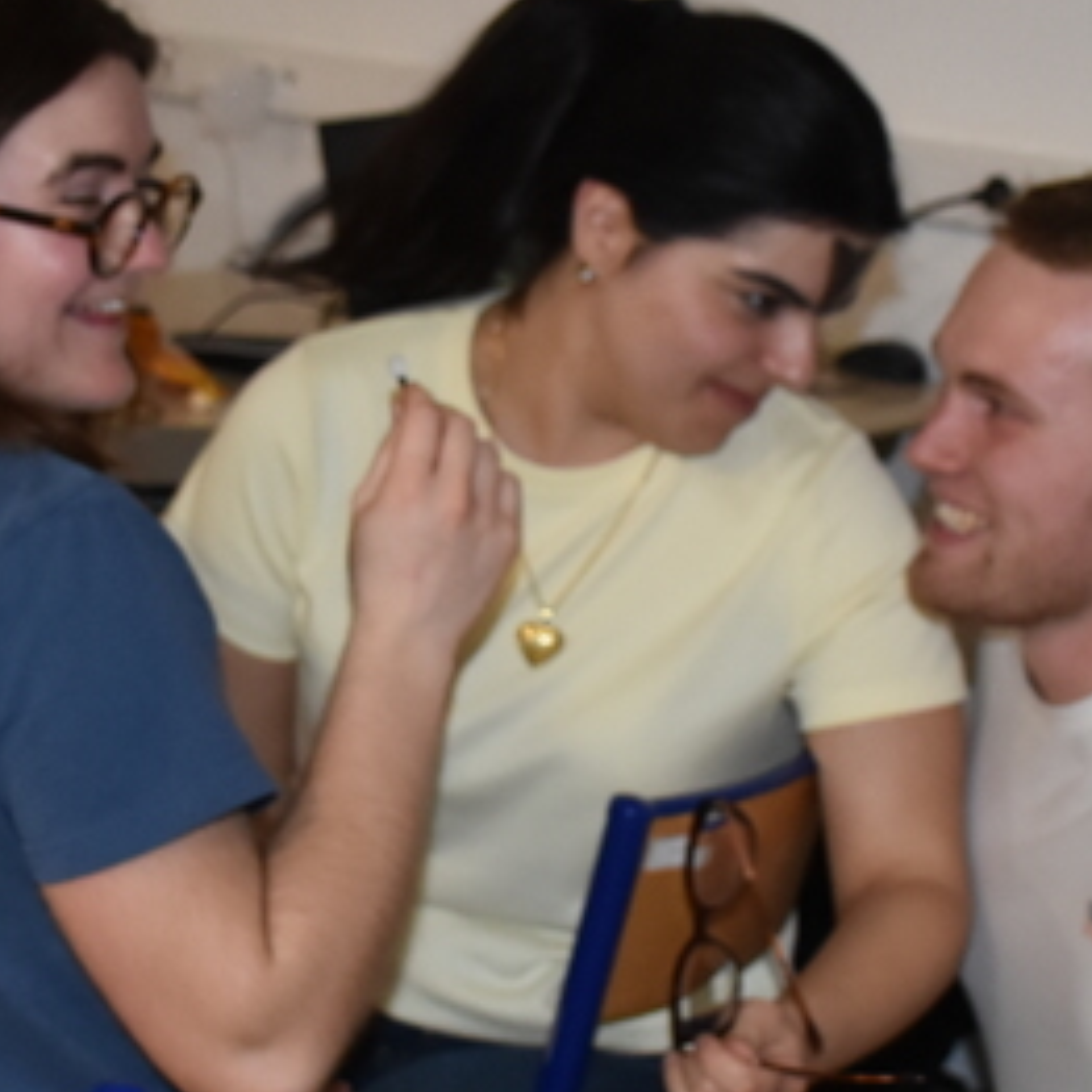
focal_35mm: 98
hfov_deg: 17.7
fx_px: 3498
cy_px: 546
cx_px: 634
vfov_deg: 17.7
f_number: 3.5
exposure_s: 1/60
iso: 1100
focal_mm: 20
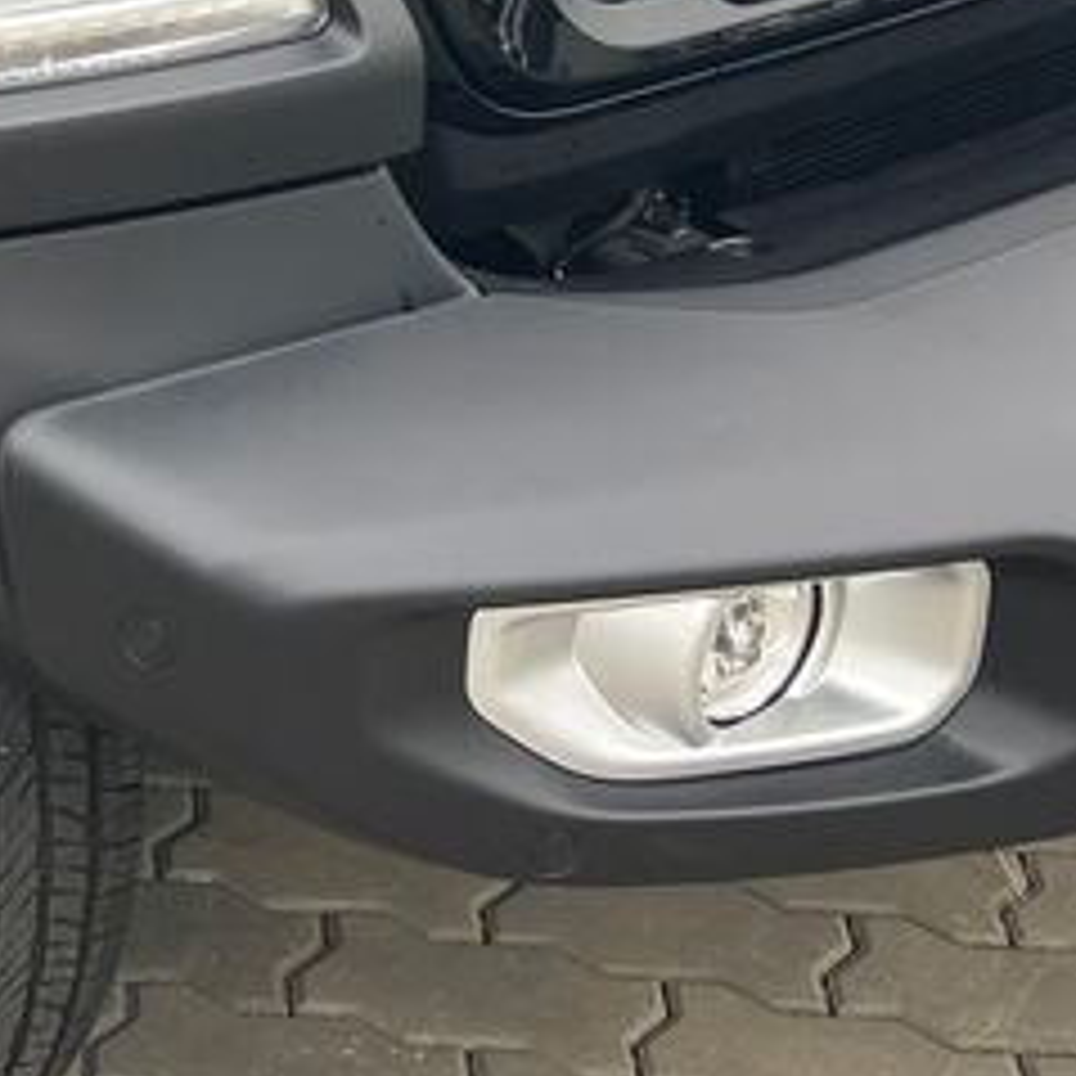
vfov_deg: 15.6
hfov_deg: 15.8
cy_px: -351
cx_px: -185
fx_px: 3728
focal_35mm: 106
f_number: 1.8
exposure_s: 1/121
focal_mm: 3.99
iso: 32
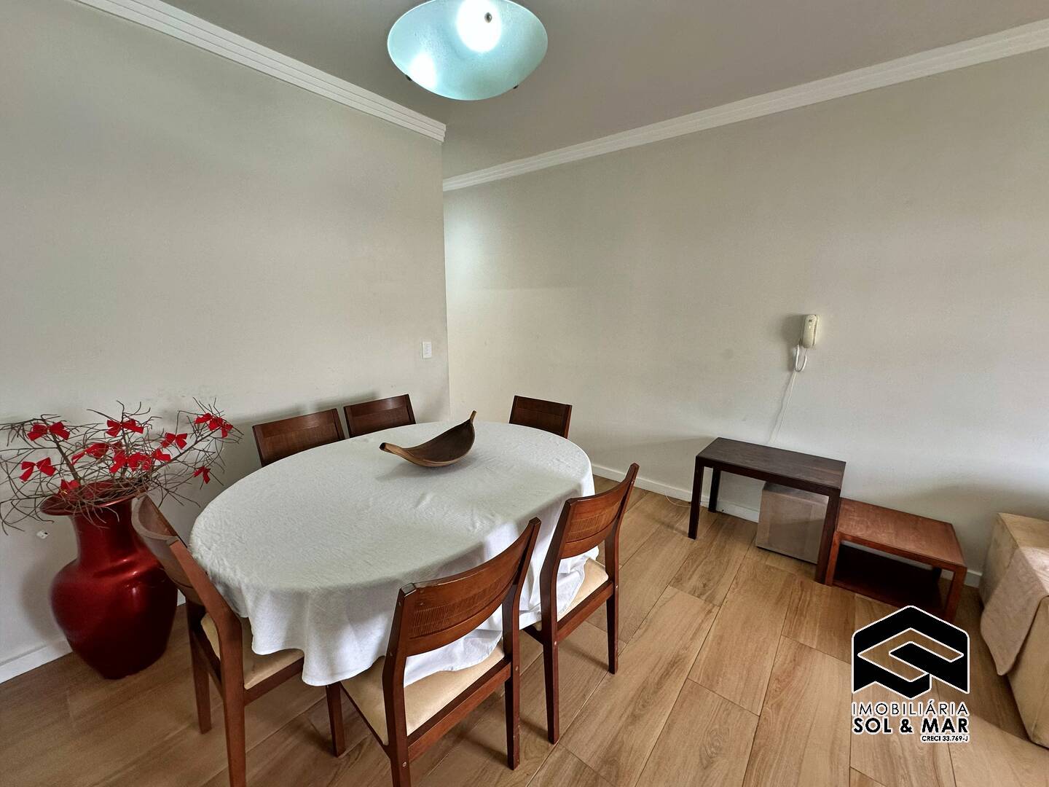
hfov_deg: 102.1
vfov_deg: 85.7
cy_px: 394
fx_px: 424
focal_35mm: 14
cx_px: 524
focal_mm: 2.22
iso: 160
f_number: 2.2
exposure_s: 1/120
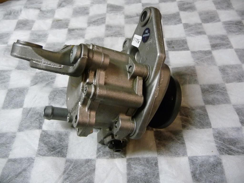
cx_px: 122
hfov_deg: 63.4
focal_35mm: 28
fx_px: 197
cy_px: 92
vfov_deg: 49.7
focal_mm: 4.7
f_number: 3.3
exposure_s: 1/30
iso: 250
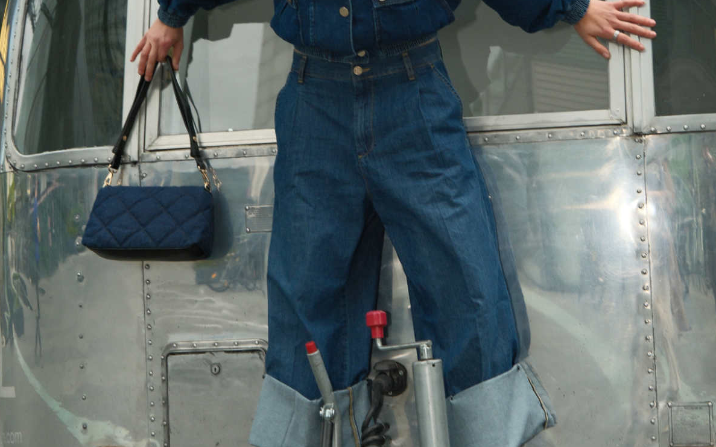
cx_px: 358
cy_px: 133
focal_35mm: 68
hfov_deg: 30.2
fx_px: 1327
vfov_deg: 19.1
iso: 800
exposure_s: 1/500
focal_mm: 29.2
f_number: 3.2
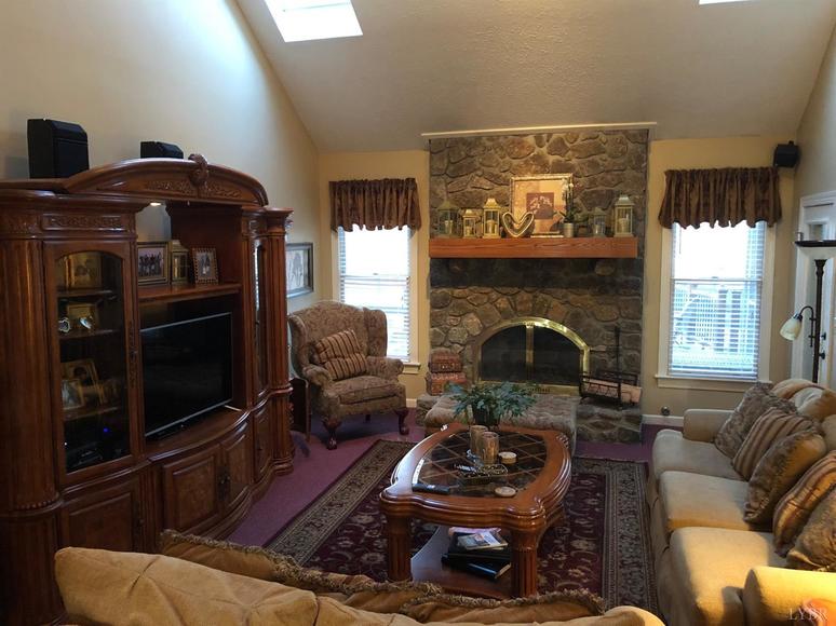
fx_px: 676
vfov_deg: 49.7
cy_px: 313
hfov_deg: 63.5
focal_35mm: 28
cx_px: 418
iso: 100
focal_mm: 3.99
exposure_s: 1/4
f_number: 1.8
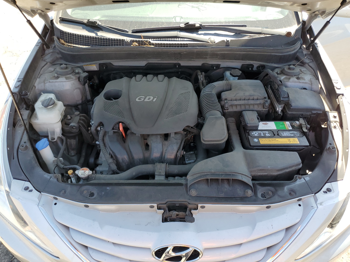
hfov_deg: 67.3
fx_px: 263
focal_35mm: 26
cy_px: 131
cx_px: 175
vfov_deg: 53.1
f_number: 1.5
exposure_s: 1/417
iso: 50
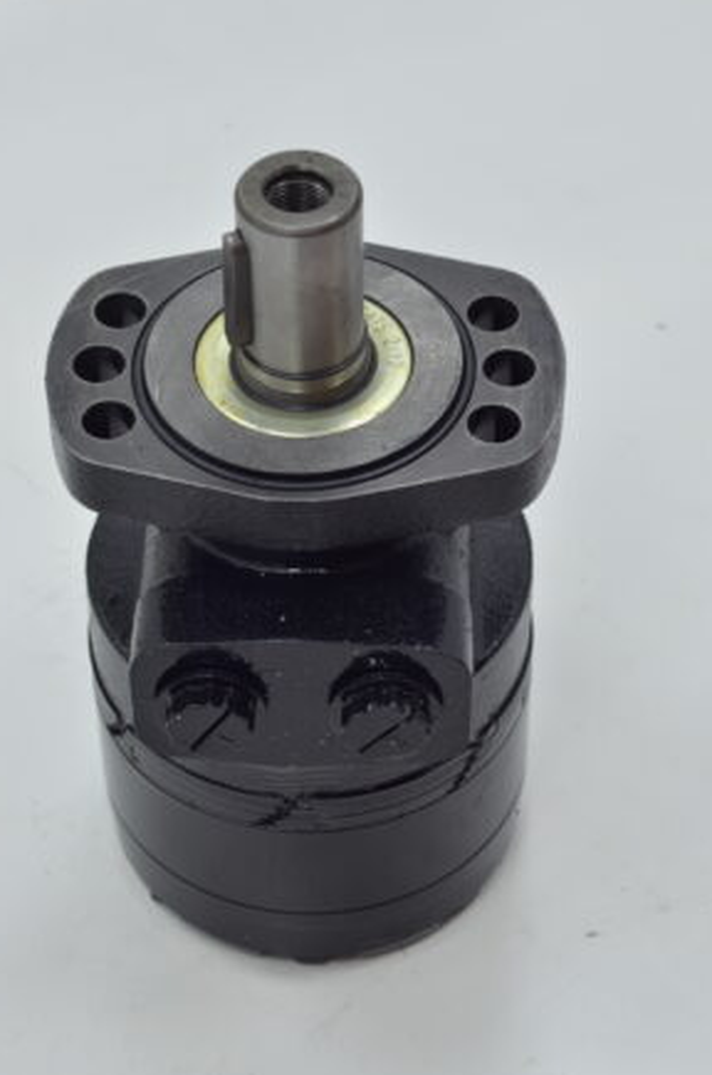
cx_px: 321
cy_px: 638
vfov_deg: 22.4
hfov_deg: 15.0
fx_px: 2712
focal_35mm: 91
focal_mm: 50
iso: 200
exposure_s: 1/125
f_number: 5.6
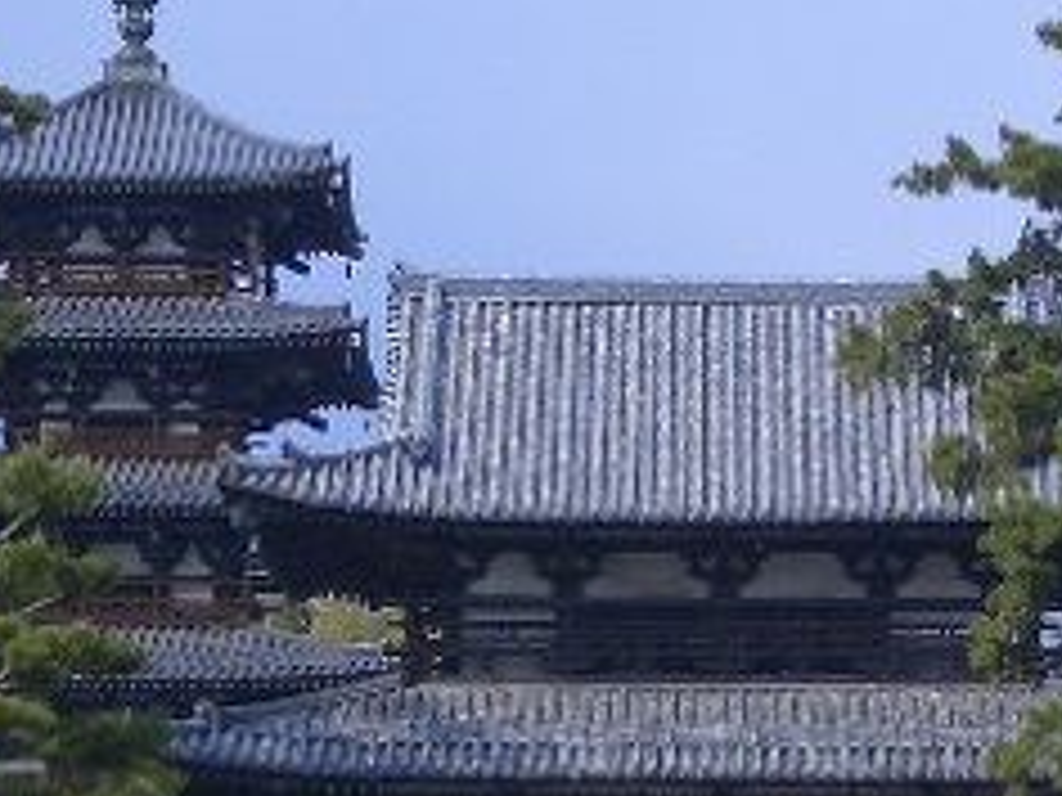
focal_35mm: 204
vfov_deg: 7.3
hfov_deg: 9.7
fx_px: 6259
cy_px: 470
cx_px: 680
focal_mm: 12.2
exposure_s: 1/640
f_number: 3.9
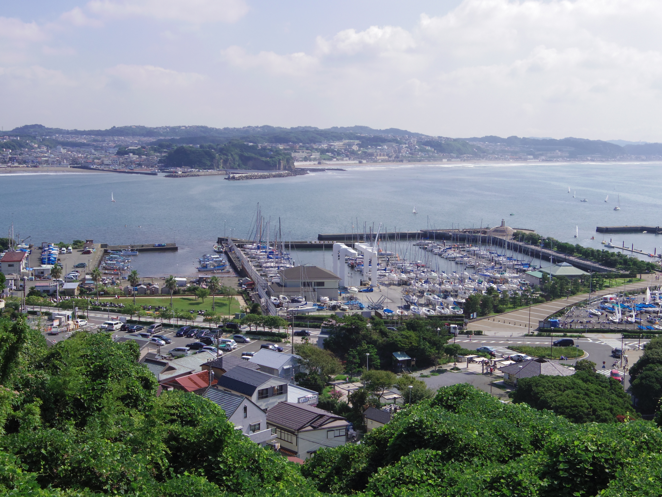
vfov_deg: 30.9
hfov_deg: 40.4
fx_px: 899
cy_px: 248
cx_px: 331
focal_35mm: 47
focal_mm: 8.5
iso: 125
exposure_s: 1/1000
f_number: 3.5
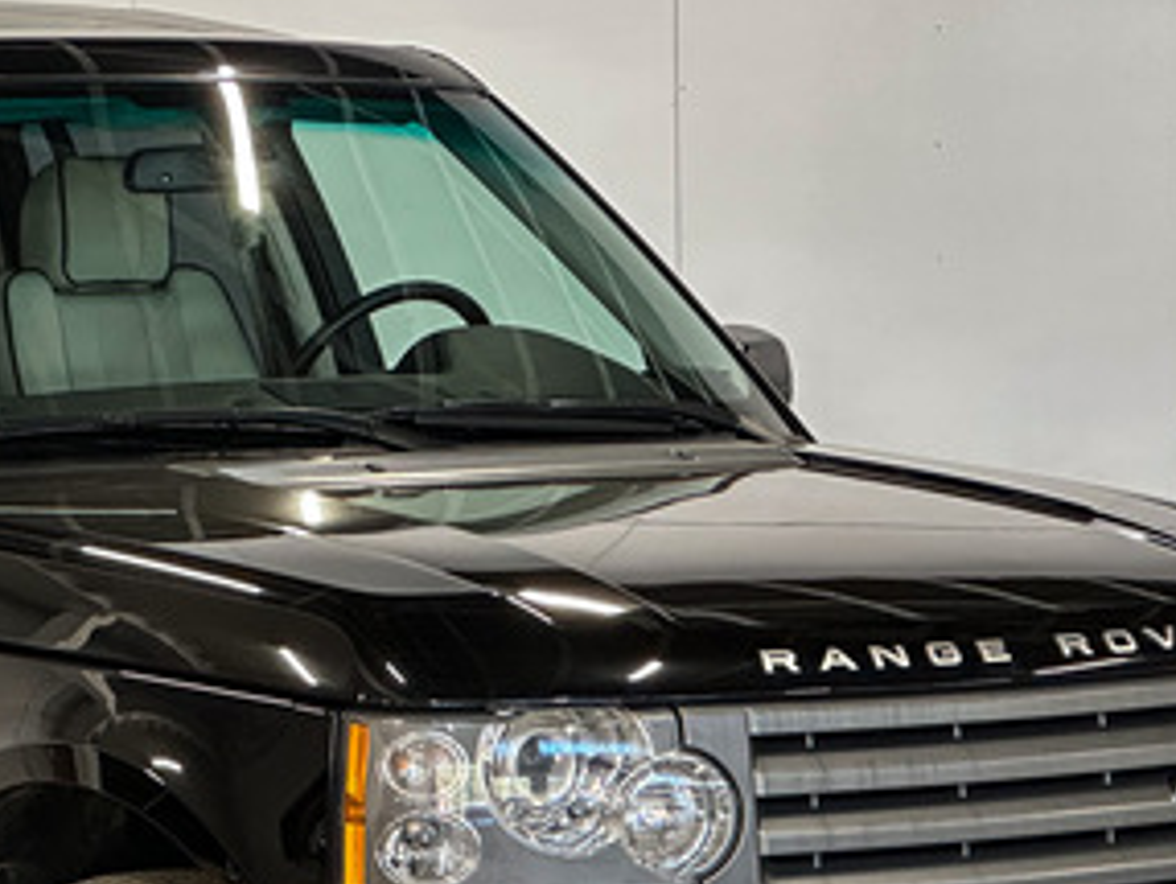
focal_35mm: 175
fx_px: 5950
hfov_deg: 11.2
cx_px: 197
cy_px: 588
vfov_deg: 8.5
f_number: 2.8
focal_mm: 9
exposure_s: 1/50
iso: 250
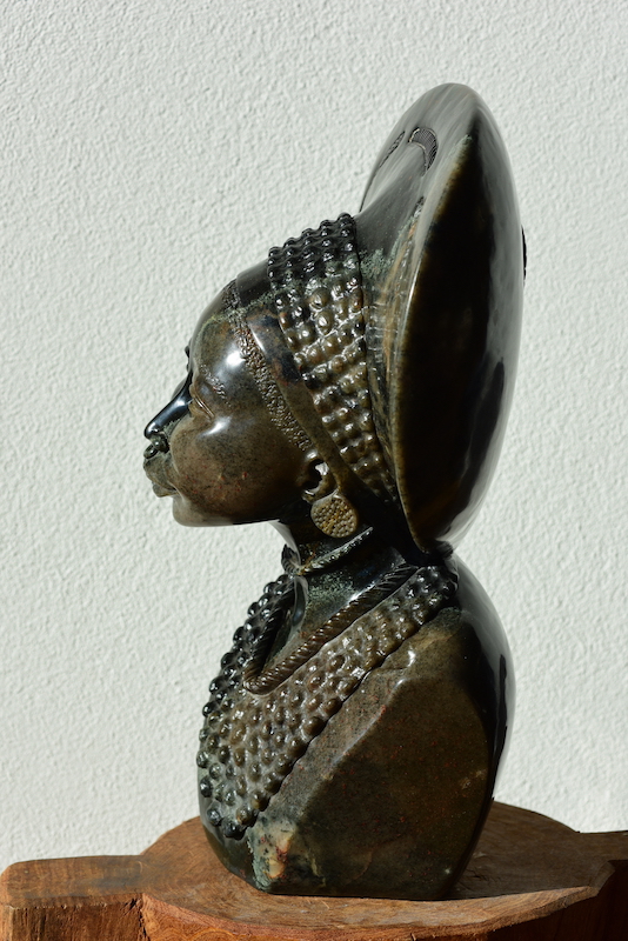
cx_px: 314
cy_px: 470
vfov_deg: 25.4
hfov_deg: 17.1
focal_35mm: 80
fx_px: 2091
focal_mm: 80
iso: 100
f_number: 8
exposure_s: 1/200
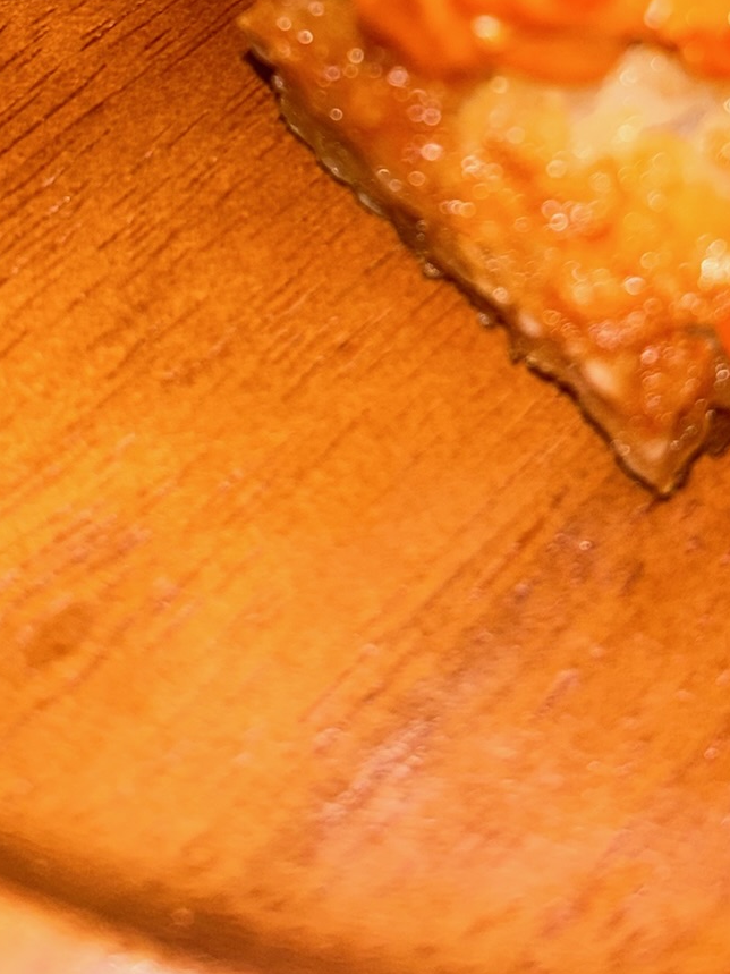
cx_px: 461
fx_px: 1744
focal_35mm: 62
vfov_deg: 28.9
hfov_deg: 23.6
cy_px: -40
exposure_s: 1/75
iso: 40
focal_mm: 5.7
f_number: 1.5
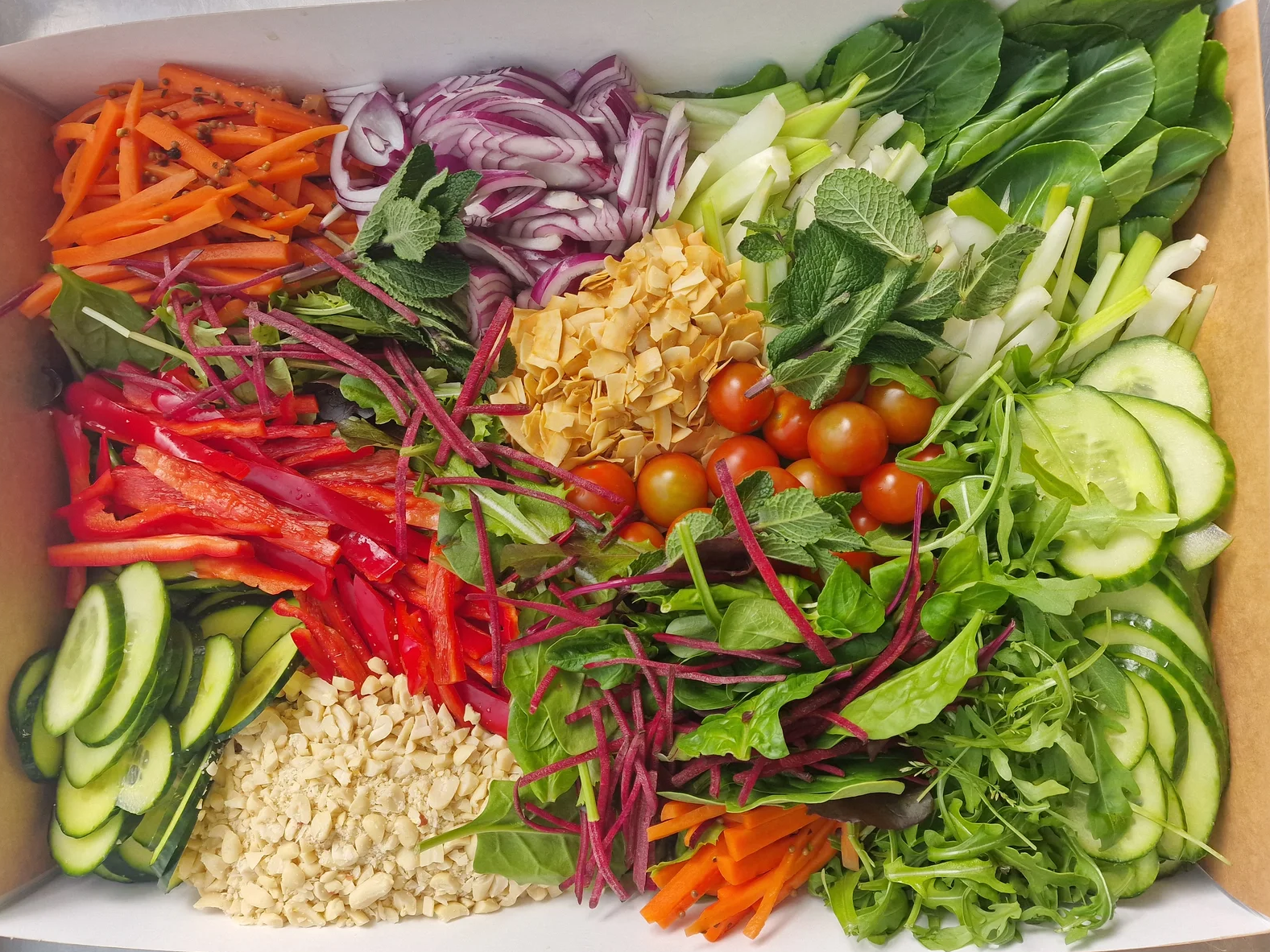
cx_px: 660
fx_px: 1027
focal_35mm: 28
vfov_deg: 49.7
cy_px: 468
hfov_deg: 63.4
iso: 50
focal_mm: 6.4
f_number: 1.8
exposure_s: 1/281
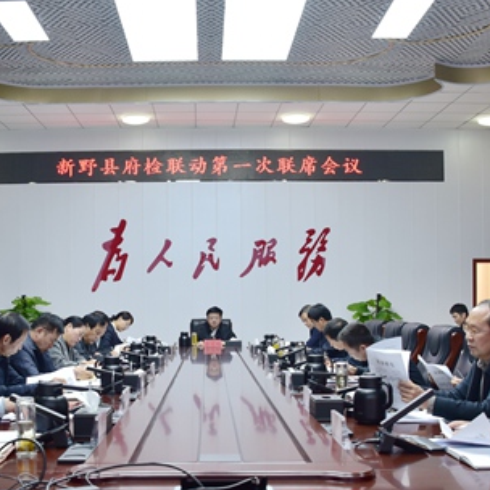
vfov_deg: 35.8
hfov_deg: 36.0
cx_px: 214
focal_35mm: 47
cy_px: 313
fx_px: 753
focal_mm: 28
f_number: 5.6
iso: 800
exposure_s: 1/125
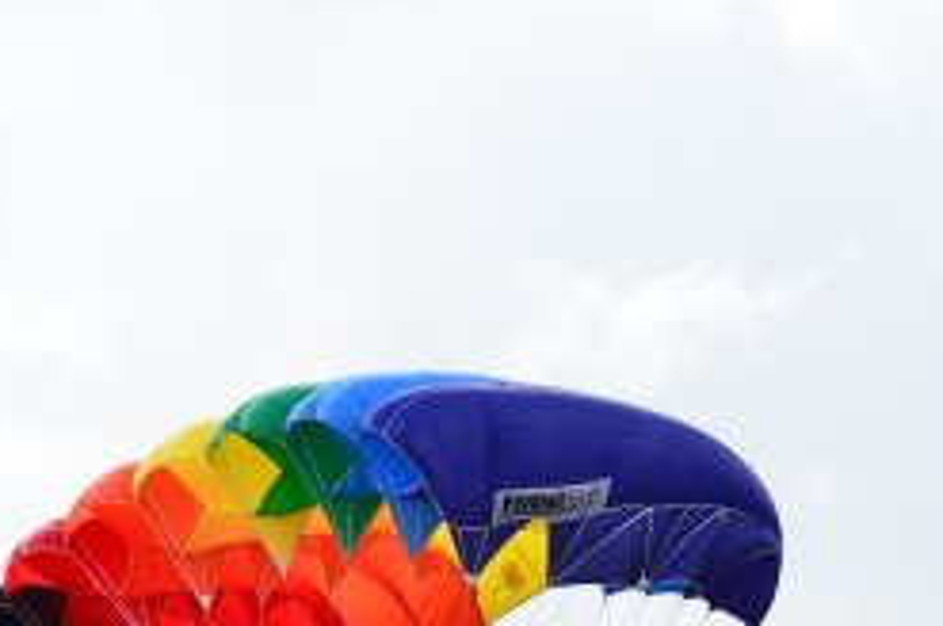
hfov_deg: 7.1
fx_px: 7613
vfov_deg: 4.7
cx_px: 576
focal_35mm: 291
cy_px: 651
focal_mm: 80
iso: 200
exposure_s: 1/500
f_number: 5.6
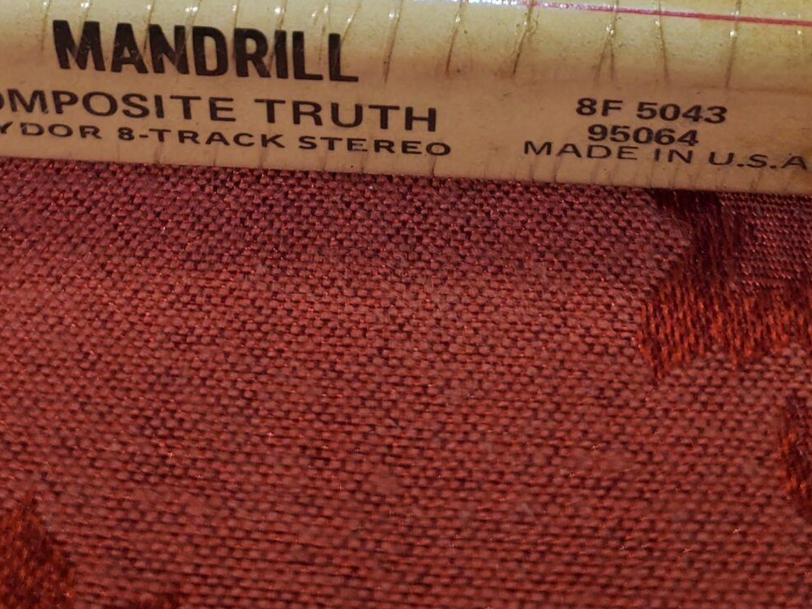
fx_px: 1595
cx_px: 369
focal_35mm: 68
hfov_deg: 28.6
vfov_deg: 19.9
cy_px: -176
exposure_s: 1/120
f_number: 1.5
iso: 50
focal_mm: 4.3
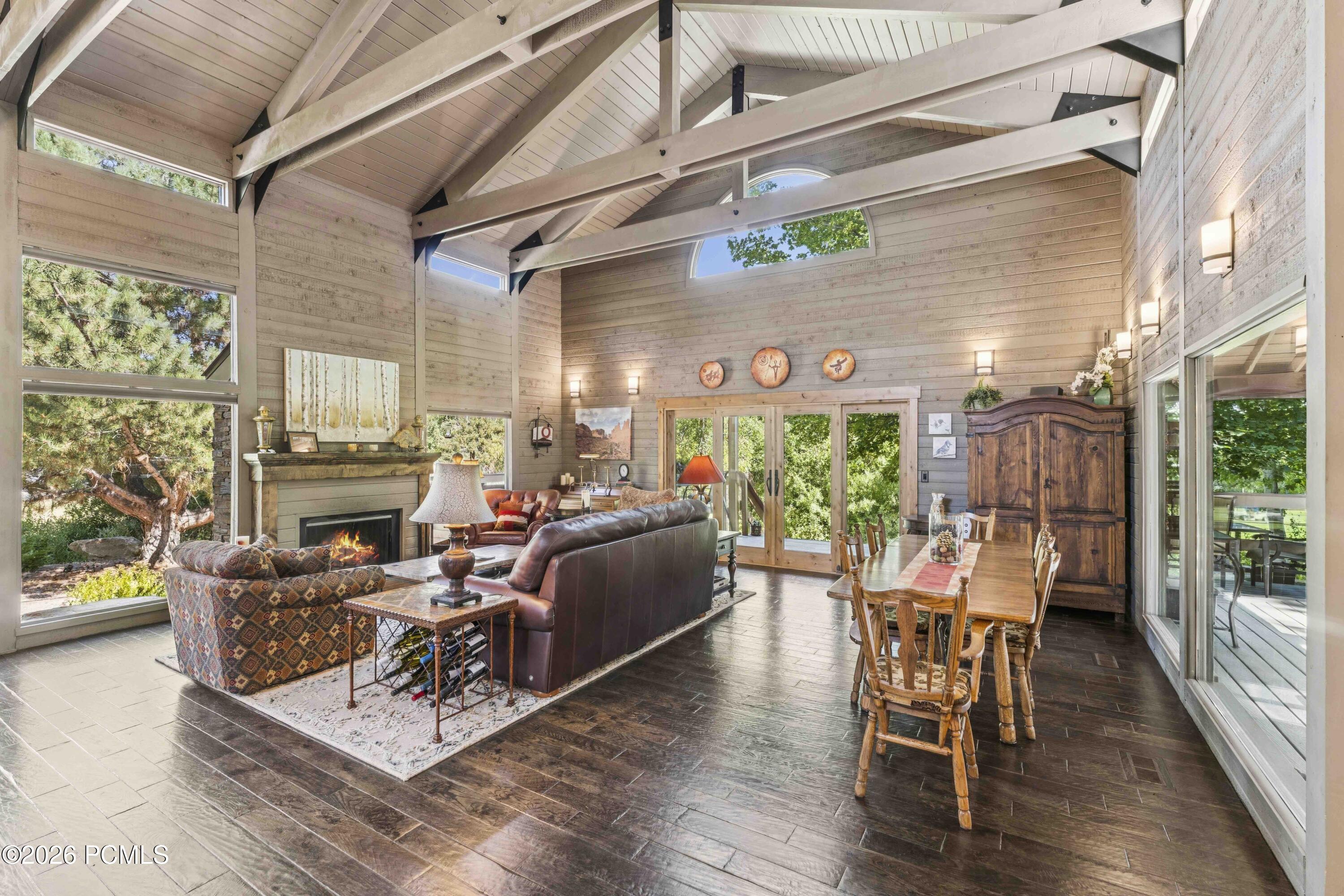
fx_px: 582
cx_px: 672
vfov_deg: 75.1
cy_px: 448
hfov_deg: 98.2
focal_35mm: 16
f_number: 7.1
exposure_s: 1/15
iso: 500
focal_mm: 15.6
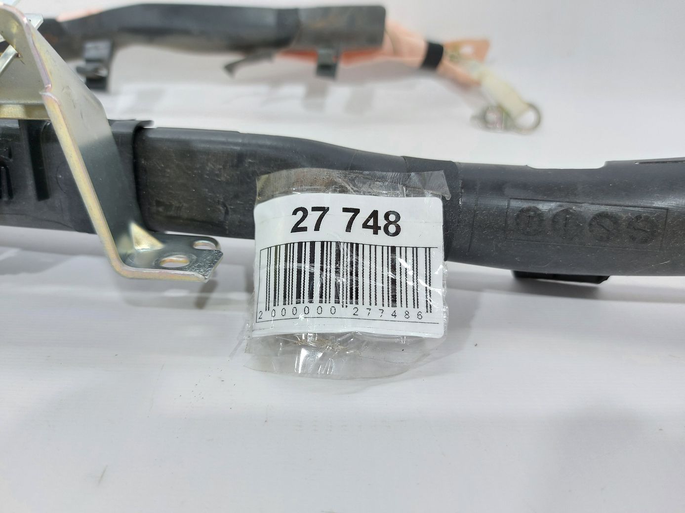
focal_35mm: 24
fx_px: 475
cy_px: 256
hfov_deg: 71.6
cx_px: 342
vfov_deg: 56.8
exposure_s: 1/50
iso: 80
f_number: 1.8
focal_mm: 5.23
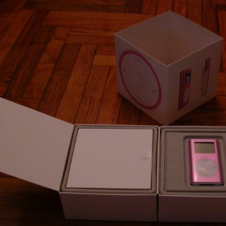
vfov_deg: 30.6
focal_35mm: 56
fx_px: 414
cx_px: 159
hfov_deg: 30.2
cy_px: 118
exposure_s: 1/13.2
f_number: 2.6
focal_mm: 7.85
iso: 100
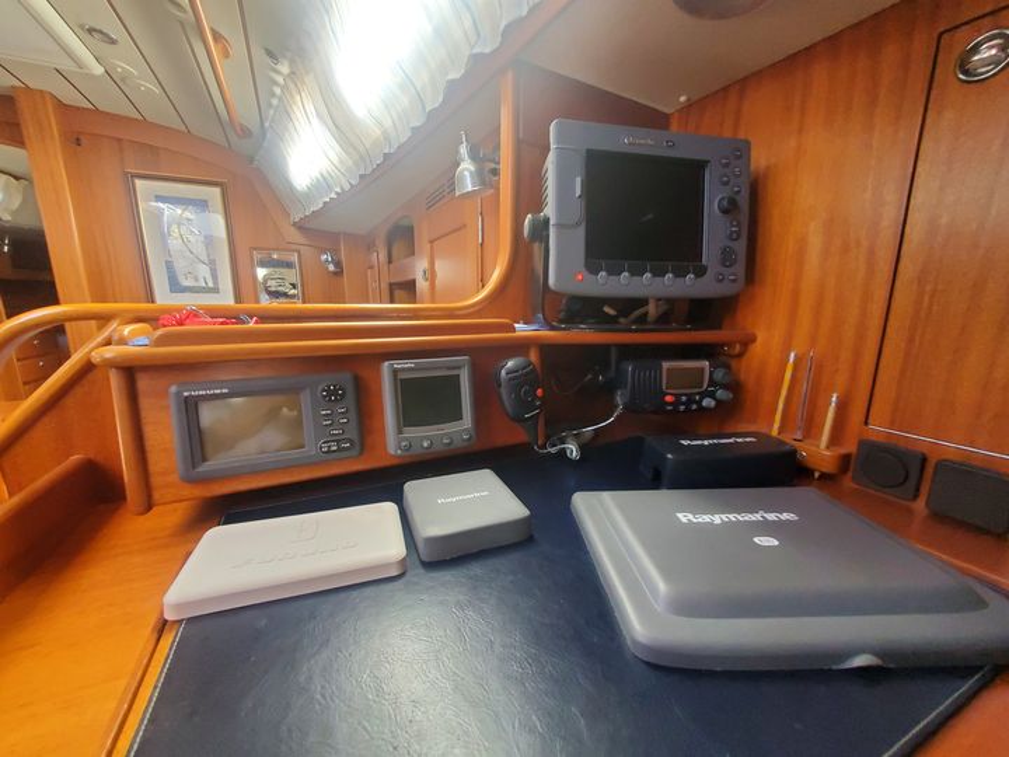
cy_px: 378
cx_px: 504
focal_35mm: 13
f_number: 2.2
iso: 400
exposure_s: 1/43
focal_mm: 1.8
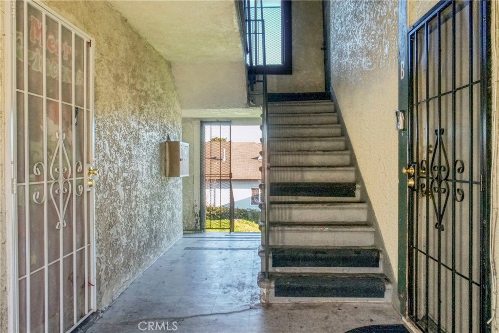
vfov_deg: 50.4
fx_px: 353
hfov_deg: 70.4
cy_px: 166
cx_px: 250
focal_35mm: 26
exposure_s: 1/30
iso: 6400
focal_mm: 17
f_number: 22
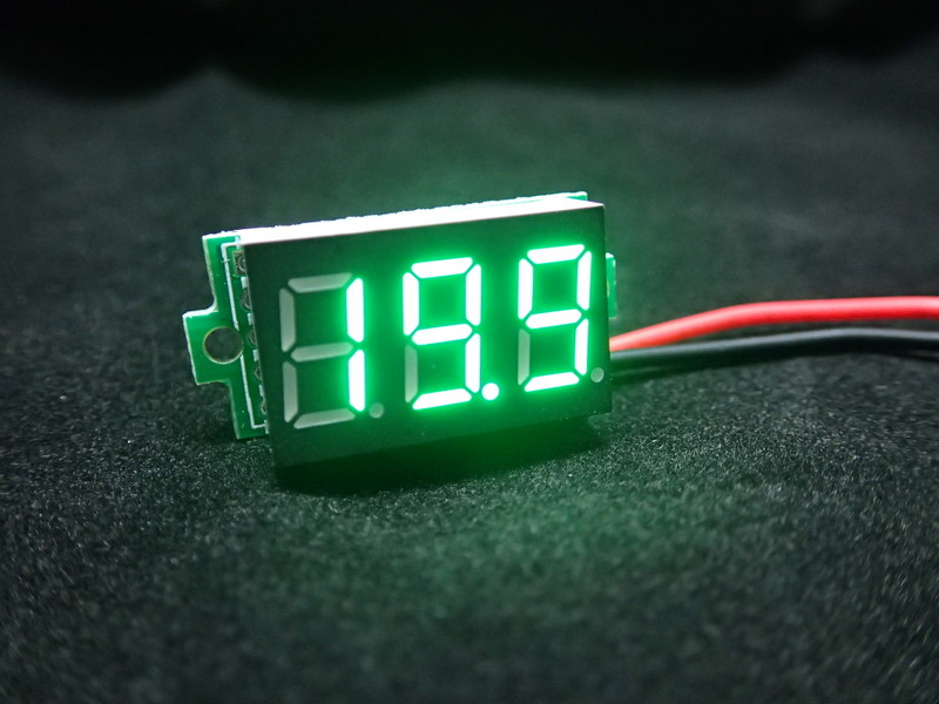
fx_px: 814
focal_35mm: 30
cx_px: 470
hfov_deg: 60.0
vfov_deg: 46.8
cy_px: 352
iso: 800
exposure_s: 1/40
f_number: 2.3
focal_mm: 5.5
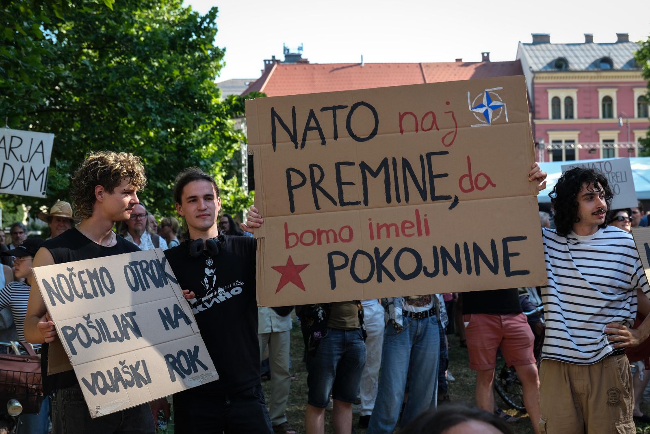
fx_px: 957
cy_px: 217
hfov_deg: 37.5
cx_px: 325
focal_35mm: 53
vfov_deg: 25.5
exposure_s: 1/240
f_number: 4.5
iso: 200
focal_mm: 35
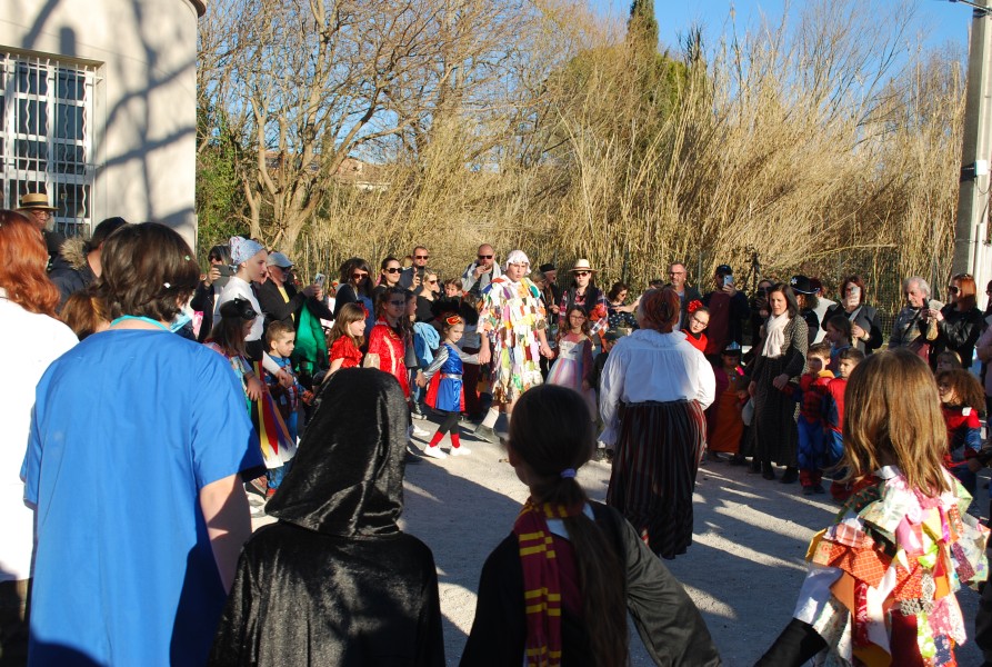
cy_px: 334
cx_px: 496
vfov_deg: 37.1
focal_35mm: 36
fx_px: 994
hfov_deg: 53.0
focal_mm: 24
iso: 100
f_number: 6.3
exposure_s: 1/160
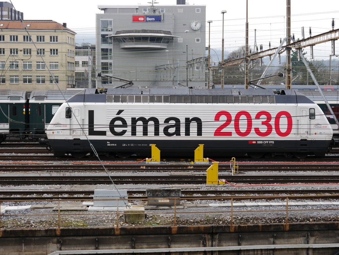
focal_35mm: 69
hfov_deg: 28.1
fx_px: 676
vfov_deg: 21.3
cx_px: 185
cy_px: 118
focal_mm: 31
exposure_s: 1/125
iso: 160
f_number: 5.6
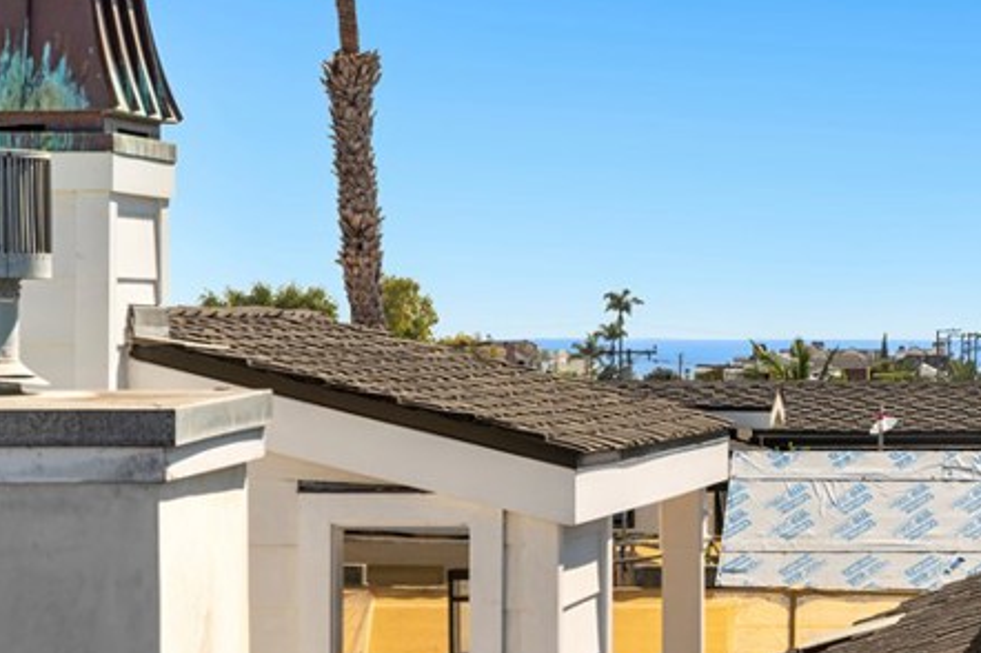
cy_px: 376
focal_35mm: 162
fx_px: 4411
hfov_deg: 12.6
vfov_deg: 8.5
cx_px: 775
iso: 80
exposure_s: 1/250
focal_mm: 70
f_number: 10
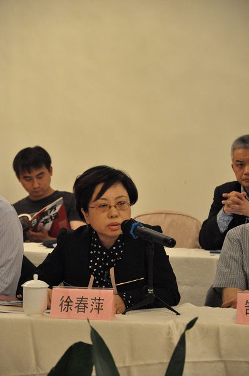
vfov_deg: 13.1
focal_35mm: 158
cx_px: 124
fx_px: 1640
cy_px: 188
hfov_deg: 8.7
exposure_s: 1/50
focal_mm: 105
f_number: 5.6
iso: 3200
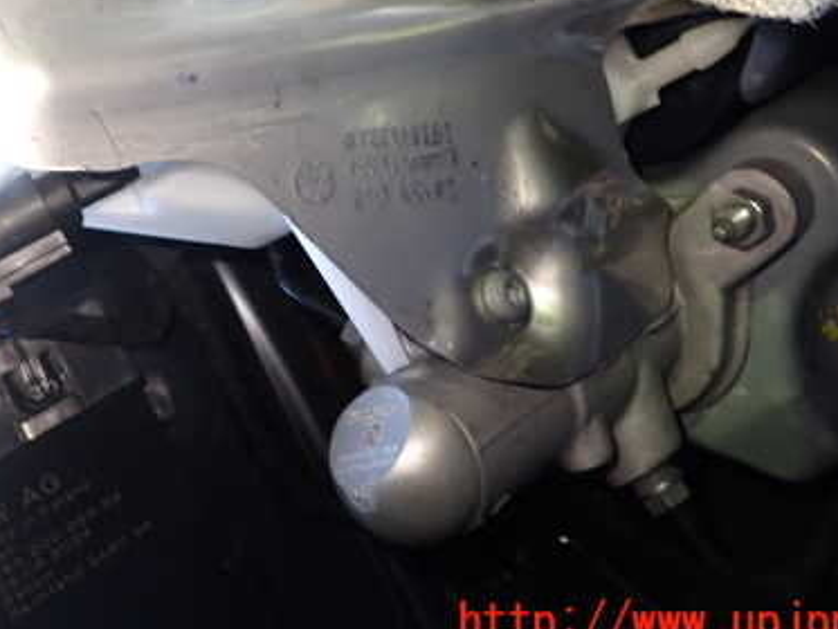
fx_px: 1090
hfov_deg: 41.6
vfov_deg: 31.5
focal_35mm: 45
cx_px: 292
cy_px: 146
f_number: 2.2
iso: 200
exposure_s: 1/30
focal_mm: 5.05
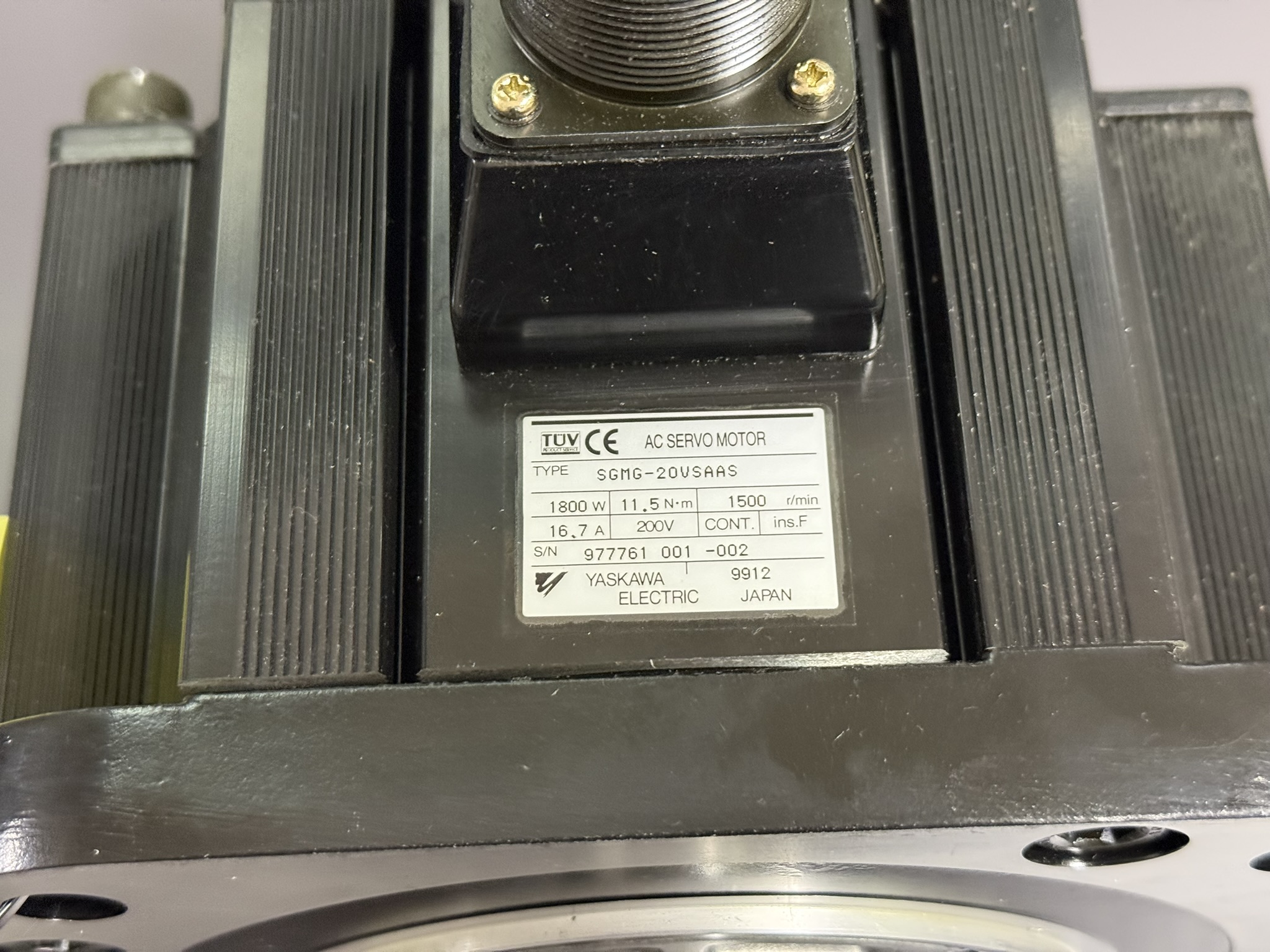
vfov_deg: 30.3
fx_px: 1761
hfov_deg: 39.7
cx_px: 635
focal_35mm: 48
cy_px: 476
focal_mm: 6.76
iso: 500
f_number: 1.78
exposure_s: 1/25
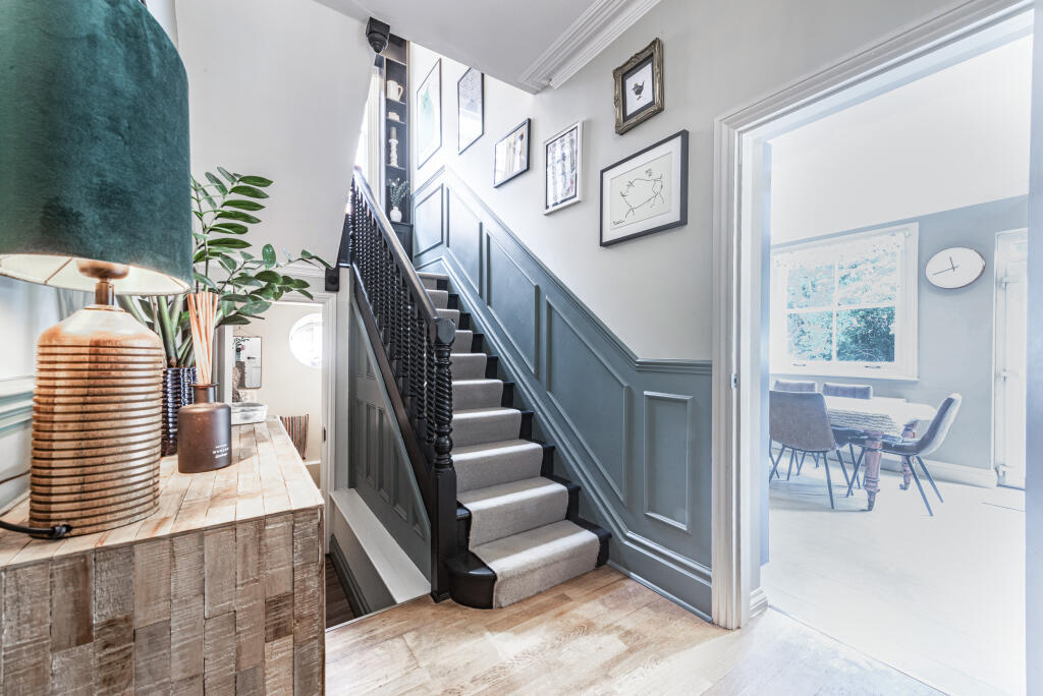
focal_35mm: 14
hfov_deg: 104.2
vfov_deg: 81.3
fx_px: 406
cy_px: 348
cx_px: 522
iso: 200
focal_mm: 14
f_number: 16
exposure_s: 3
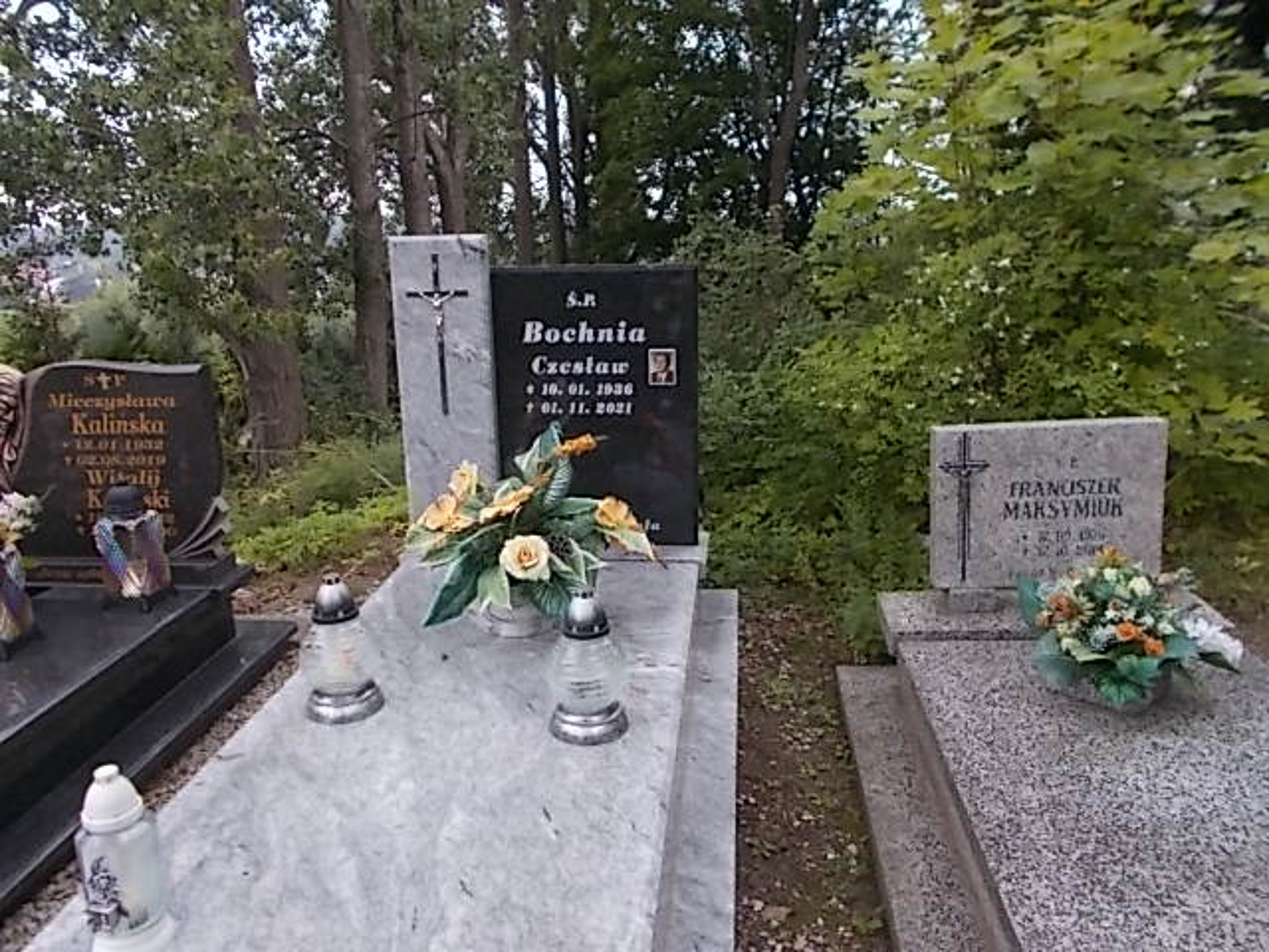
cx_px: 634
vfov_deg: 53.1
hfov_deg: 67.3
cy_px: 476
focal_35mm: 26
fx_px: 953
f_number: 3.2
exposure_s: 1/160
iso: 80
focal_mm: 4.6
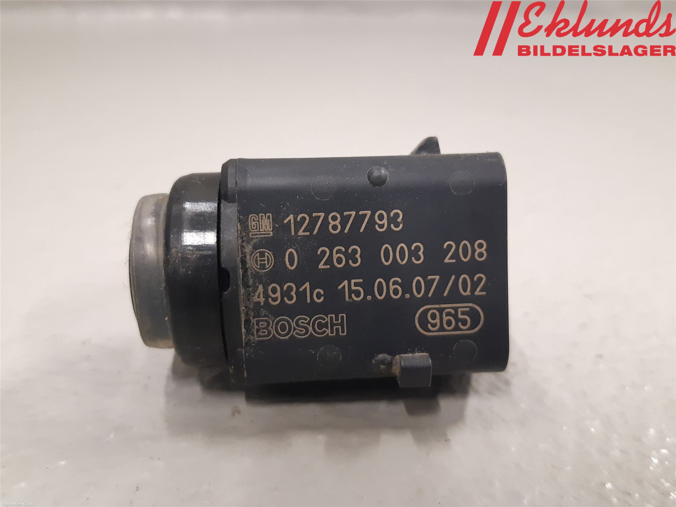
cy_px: 254
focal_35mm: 26
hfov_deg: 67.3
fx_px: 508
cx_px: 338
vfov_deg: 53.1
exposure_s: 1/50
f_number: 1.7
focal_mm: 3.93
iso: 250
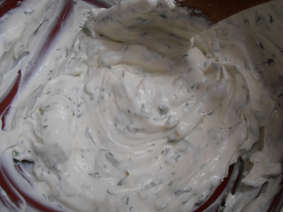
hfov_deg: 50.1
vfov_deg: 38.7
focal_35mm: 37
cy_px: 106
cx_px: 142
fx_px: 302
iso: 100
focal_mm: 6.61
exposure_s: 1/320
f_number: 3.9
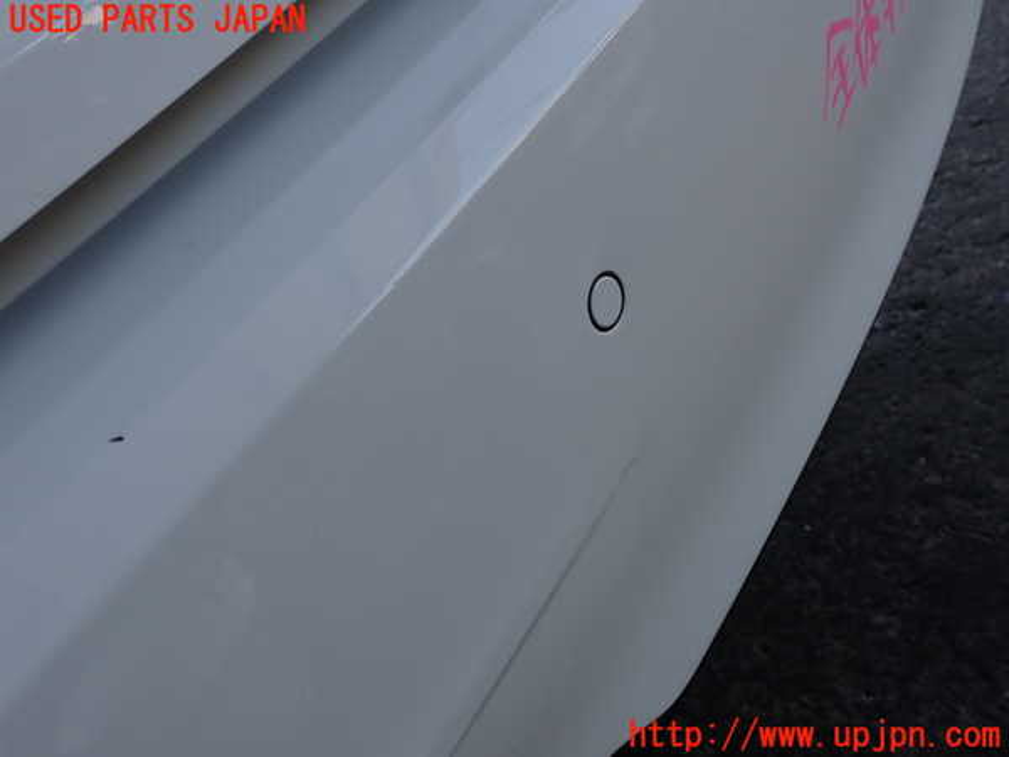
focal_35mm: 30
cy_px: 378
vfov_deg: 46.8
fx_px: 874
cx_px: 504
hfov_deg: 60.0
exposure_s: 1/160
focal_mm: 5.4
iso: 100
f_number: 3.2
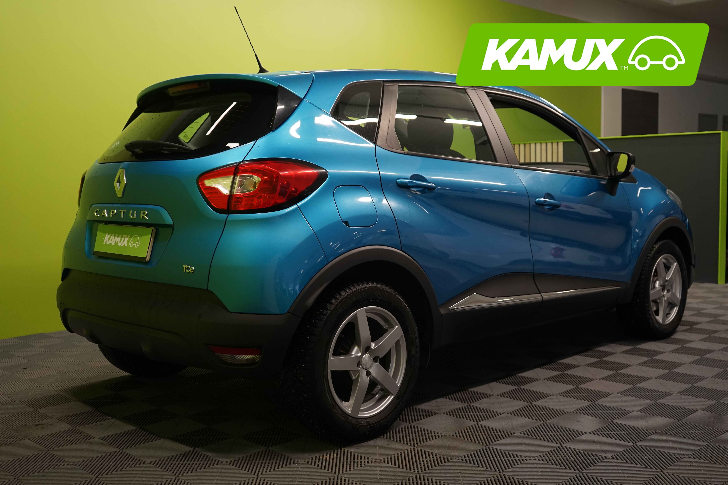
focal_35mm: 38
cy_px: 242
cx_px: 364
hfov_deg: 50.7
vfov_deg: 35.1
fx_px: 768
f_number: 4.5
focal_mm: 38
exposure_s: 1/50
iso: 1250
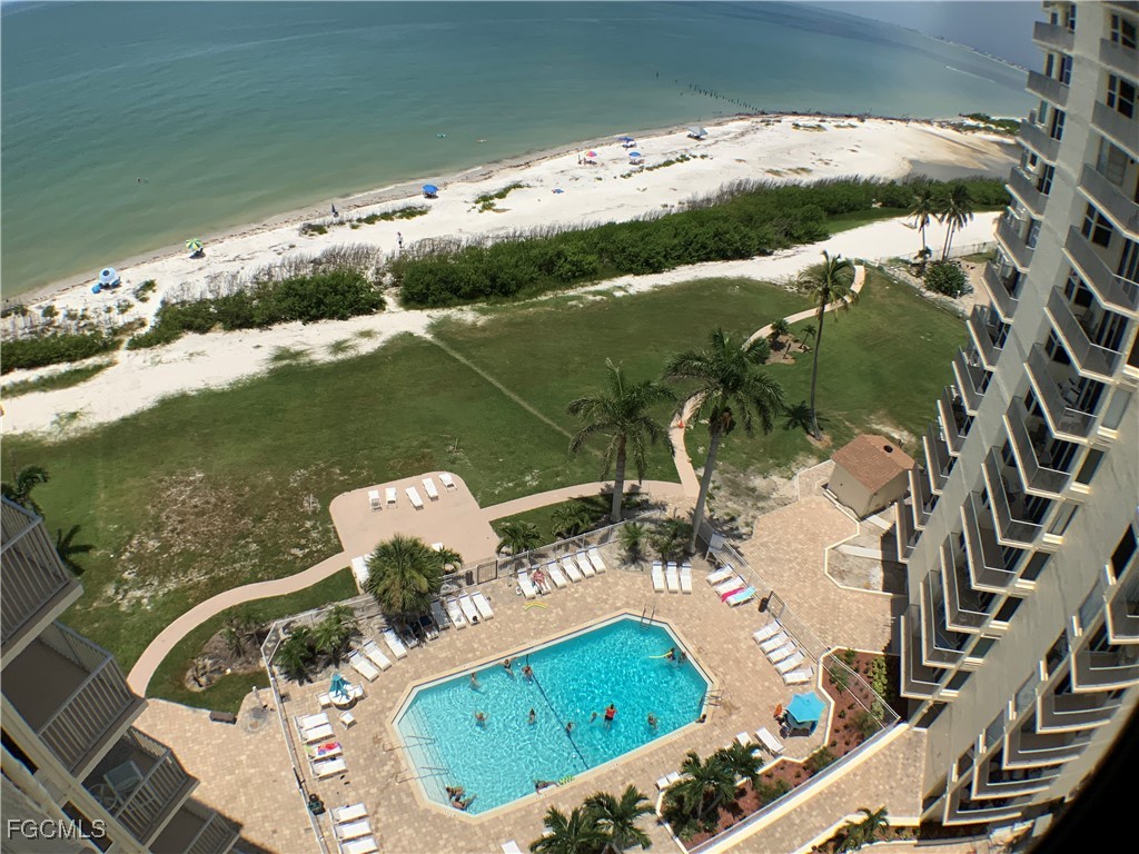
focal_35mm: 29
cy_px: 427
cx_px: 570
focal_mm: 3
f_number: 1.8
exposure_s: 1/4405
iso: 20
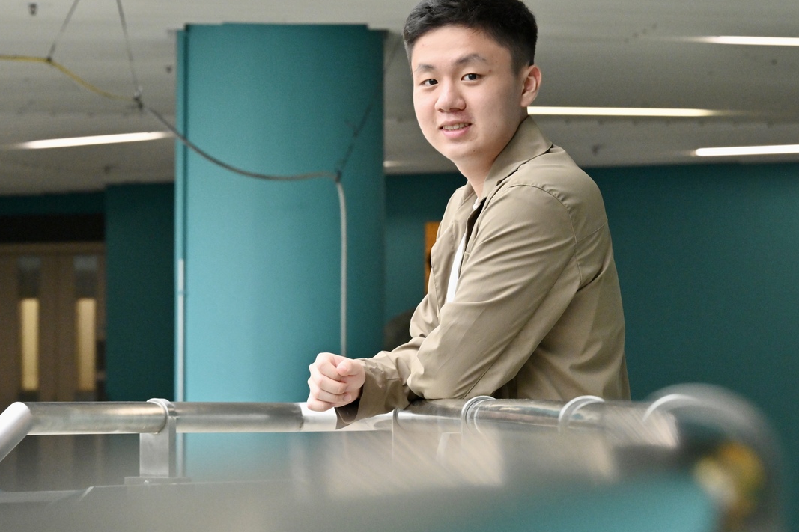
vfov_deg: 10.2
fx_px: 2996
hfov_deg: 15.2
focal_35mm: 135
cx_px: 354
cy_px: 249
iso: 2500
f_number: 10
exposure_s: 1/200
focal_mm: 120
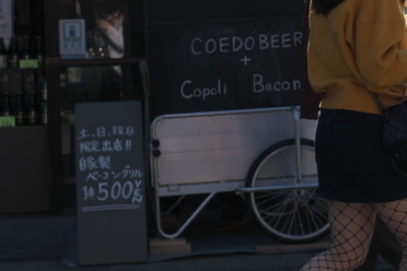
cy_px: 7
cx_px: 375
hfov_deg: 13.9
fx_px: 1650
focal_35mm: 146
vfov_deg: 9.3
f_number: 4.5
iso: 160
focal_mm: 35
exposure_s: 1/750
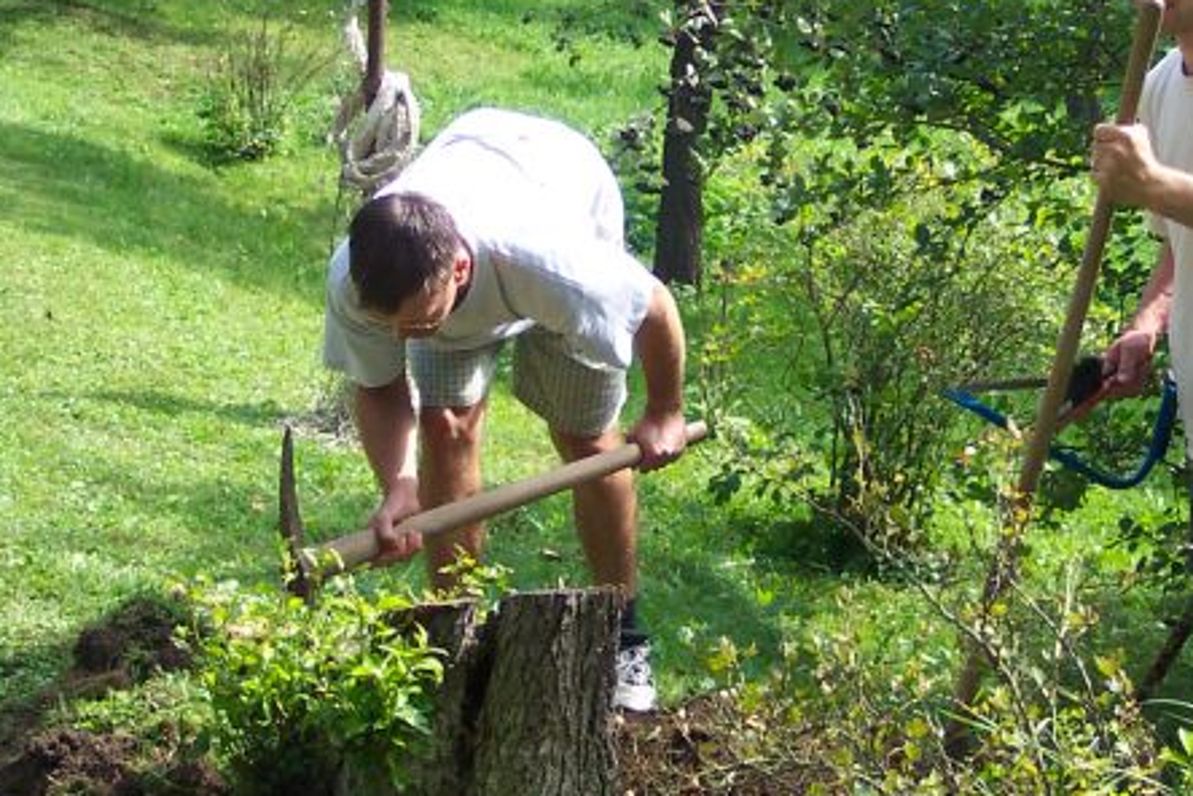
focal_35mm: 77
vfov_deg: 17.6
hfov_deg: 26.0
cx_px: 889
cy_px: 172
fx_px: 2551
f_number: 2.8
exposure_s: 1/500
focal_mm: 8
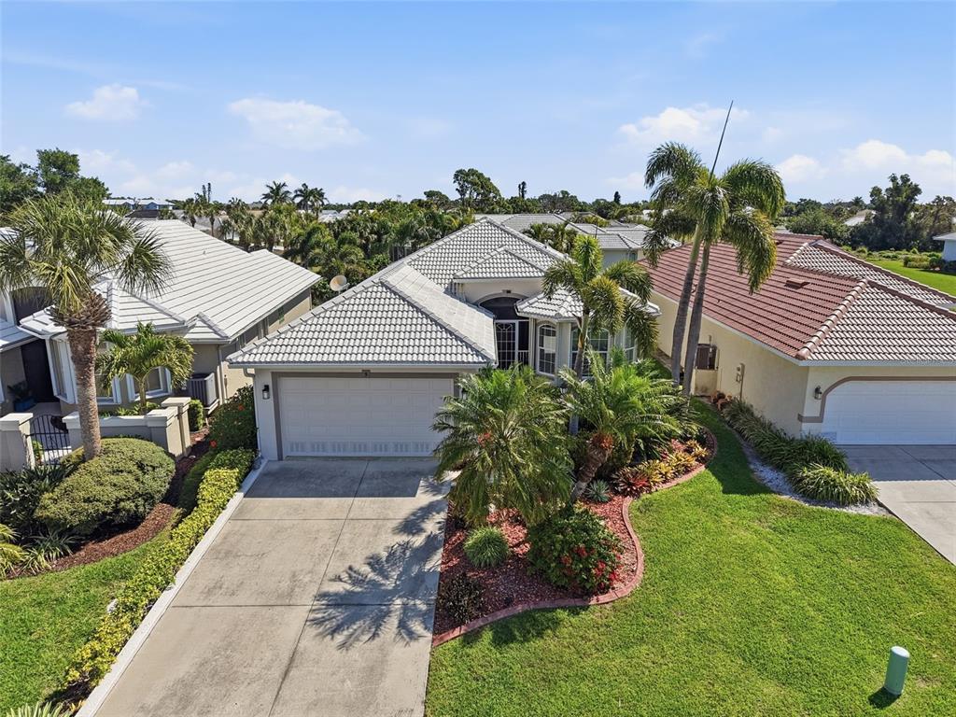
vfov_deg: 56.8
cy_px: 358
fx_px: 663
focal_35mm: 24
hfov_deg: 71.6
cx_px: 478
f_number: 1.8
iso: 200
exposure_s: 1/8000
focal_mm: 8.7
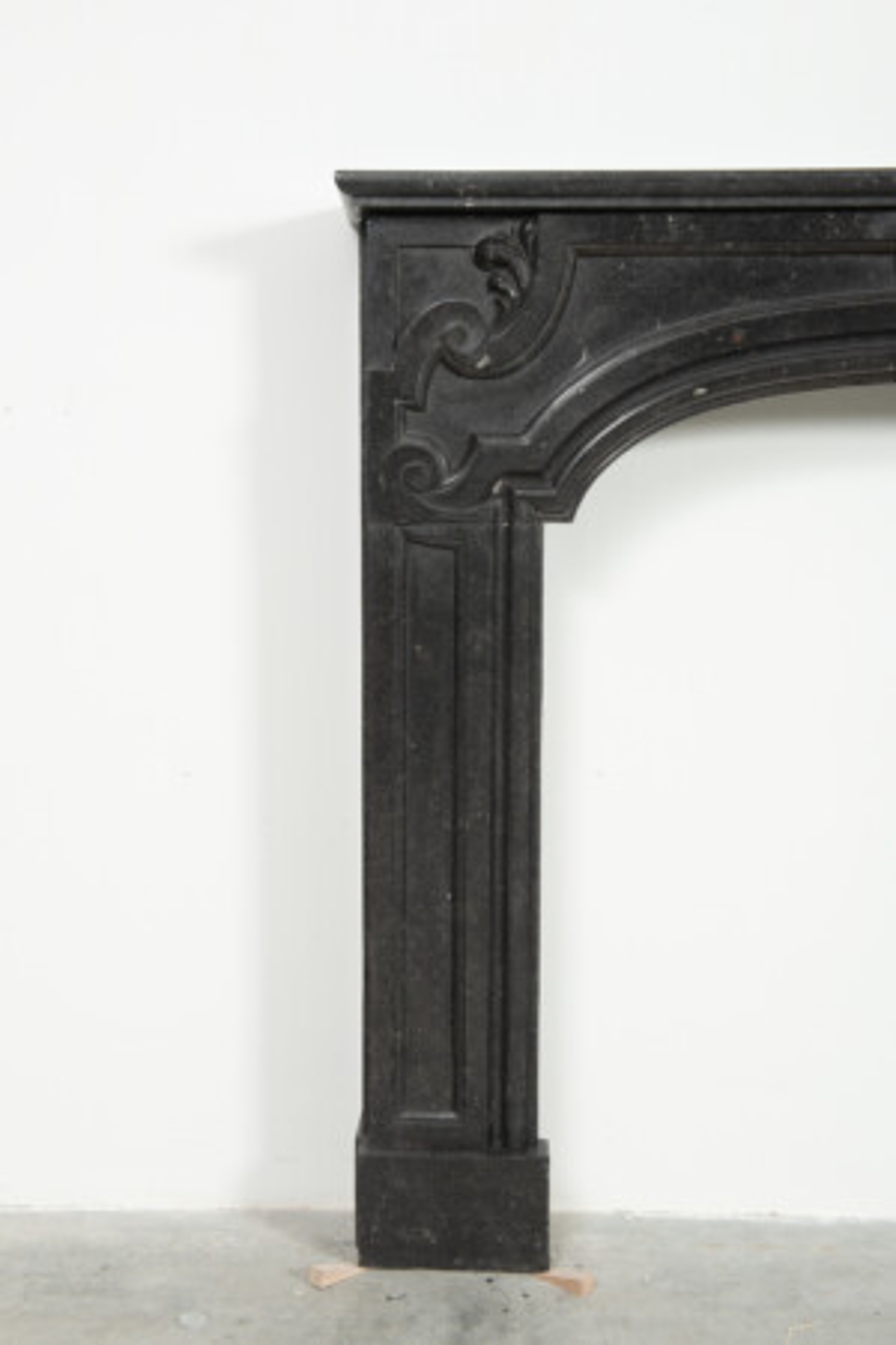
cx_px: 448
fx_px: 1643
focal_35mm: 44
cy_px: 672
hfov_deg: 30.5
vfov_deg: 44.5
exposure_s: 1/200
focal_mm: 44
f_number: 10
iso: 250
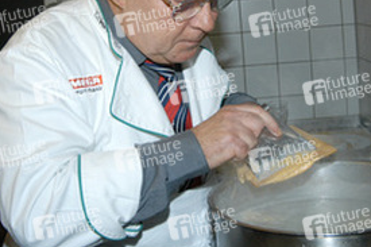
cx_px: 167
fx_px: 608
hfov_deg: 33.9
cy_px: 55
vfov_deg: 22.7
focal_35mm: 59
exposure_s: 1/60
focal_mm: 24
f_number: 5.6
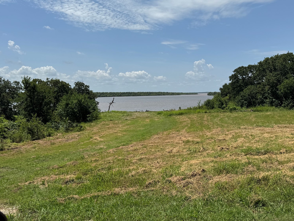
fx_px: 263
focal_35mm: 31
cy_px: 111
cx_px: 163
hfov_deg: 58.2
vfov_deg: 45.5
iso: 80
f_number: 1.78
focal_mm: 6.76
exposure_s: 1/7937
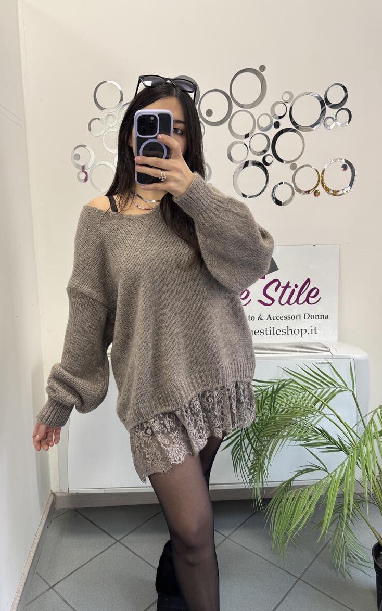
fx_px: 433
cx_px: 158
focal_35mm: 26
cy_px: 305
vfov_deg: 70.4
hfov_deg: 47.4
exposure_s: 1/100
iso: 125
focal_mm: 6.76
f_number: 1.78
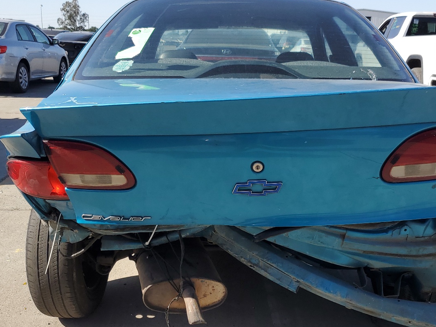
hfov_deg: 47.8
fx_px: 491
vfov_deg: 36.8
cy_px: 176
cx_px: 244
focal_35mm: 39
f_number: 1.5
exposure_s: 1/2000
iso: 50
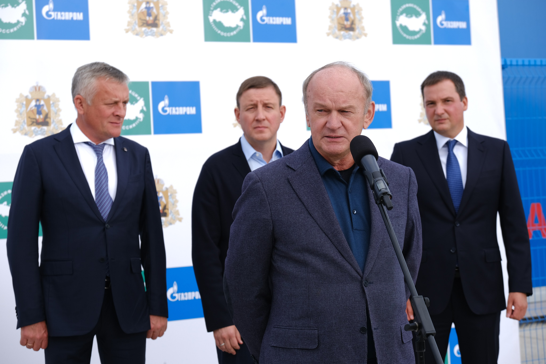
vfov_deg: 18.2
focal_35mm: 75
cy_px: 182
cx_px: 273
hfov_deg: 27.0
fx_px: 1137
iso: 80
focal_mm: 50
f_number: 5
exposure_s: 1/160
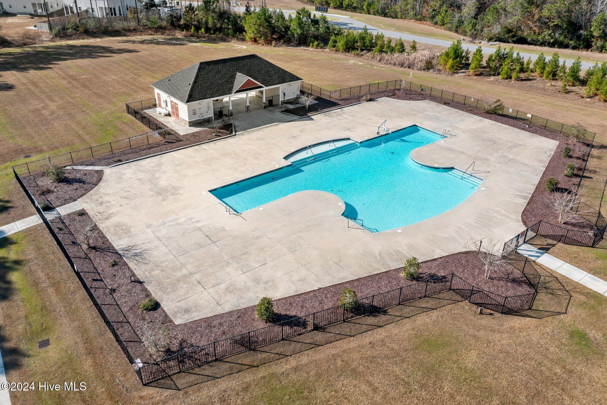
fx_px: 472
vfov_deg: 46.4
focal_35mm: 28
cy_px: 202
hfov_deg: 65.5
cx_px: 304
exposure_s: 1/400
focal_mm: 10.26
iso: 100
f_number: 4.5
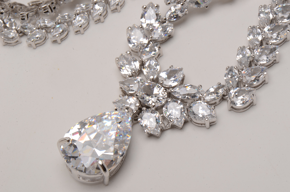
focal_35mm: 128
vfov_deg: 10.7
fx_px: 1025
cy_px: 96
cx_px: 145
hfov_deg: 16.1
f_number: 36
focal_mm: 85
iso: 100
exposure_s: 1/125
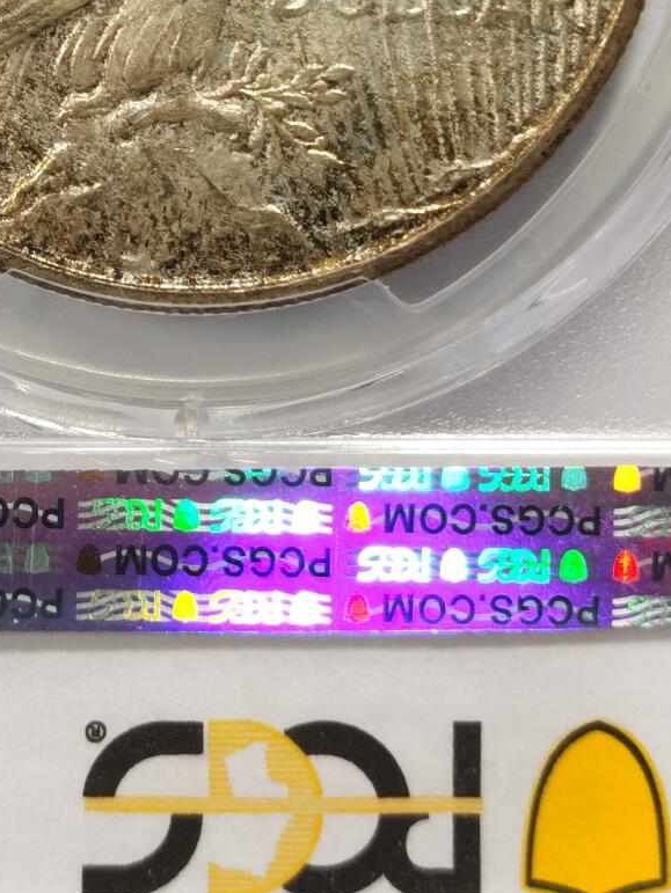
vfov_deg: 15.5
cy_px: 125
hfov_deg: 11.8
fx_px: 3254
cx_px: 200
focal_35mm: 126
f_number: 16
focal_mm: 5.56
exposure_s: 1/100
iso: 125
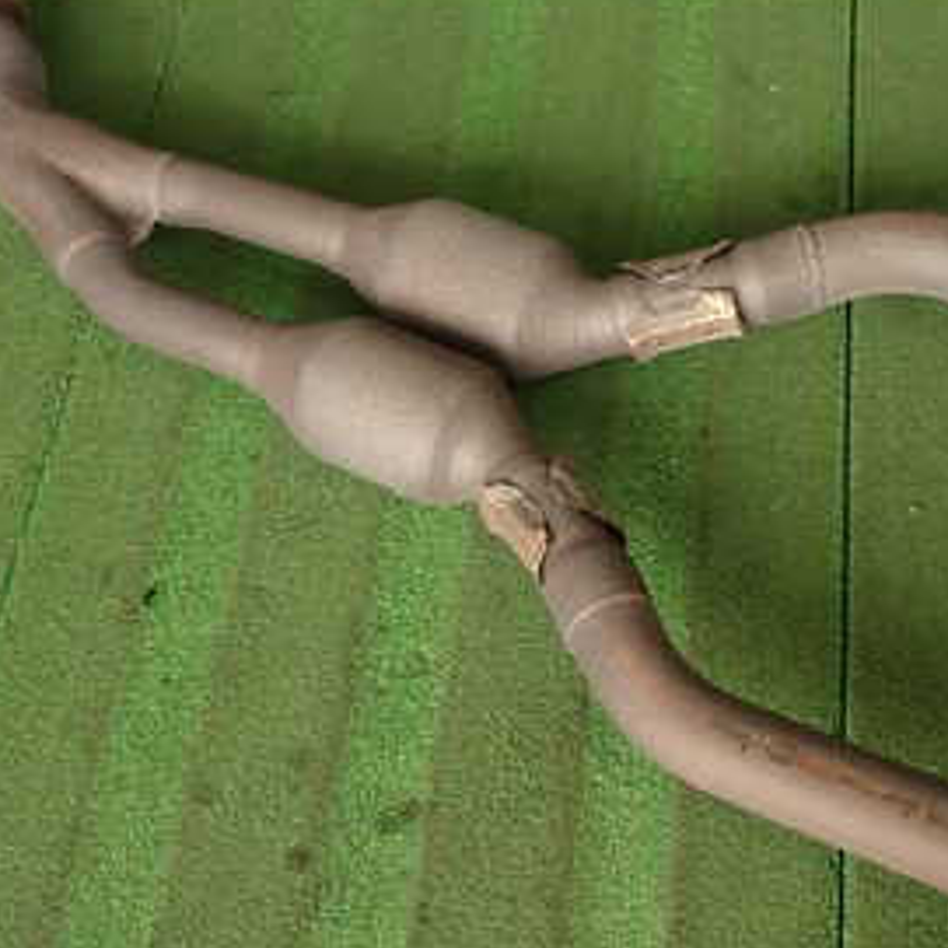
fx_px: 1518
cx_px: 616
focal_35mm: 49
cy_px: 542
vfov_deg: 34.6
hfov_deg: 34.4
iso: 100
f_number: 2
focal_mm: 4.5
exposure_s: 1/60
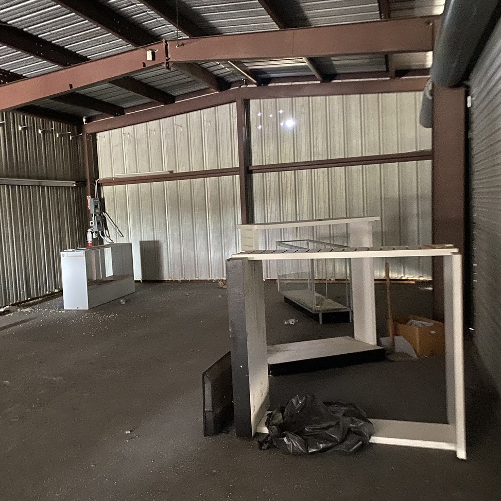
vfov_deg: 48.4
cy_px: 256
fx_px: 557
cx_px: 175
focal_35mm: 34
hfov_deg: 47.8
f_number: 1.8
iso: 500
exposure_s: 1/10
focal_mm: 4.25
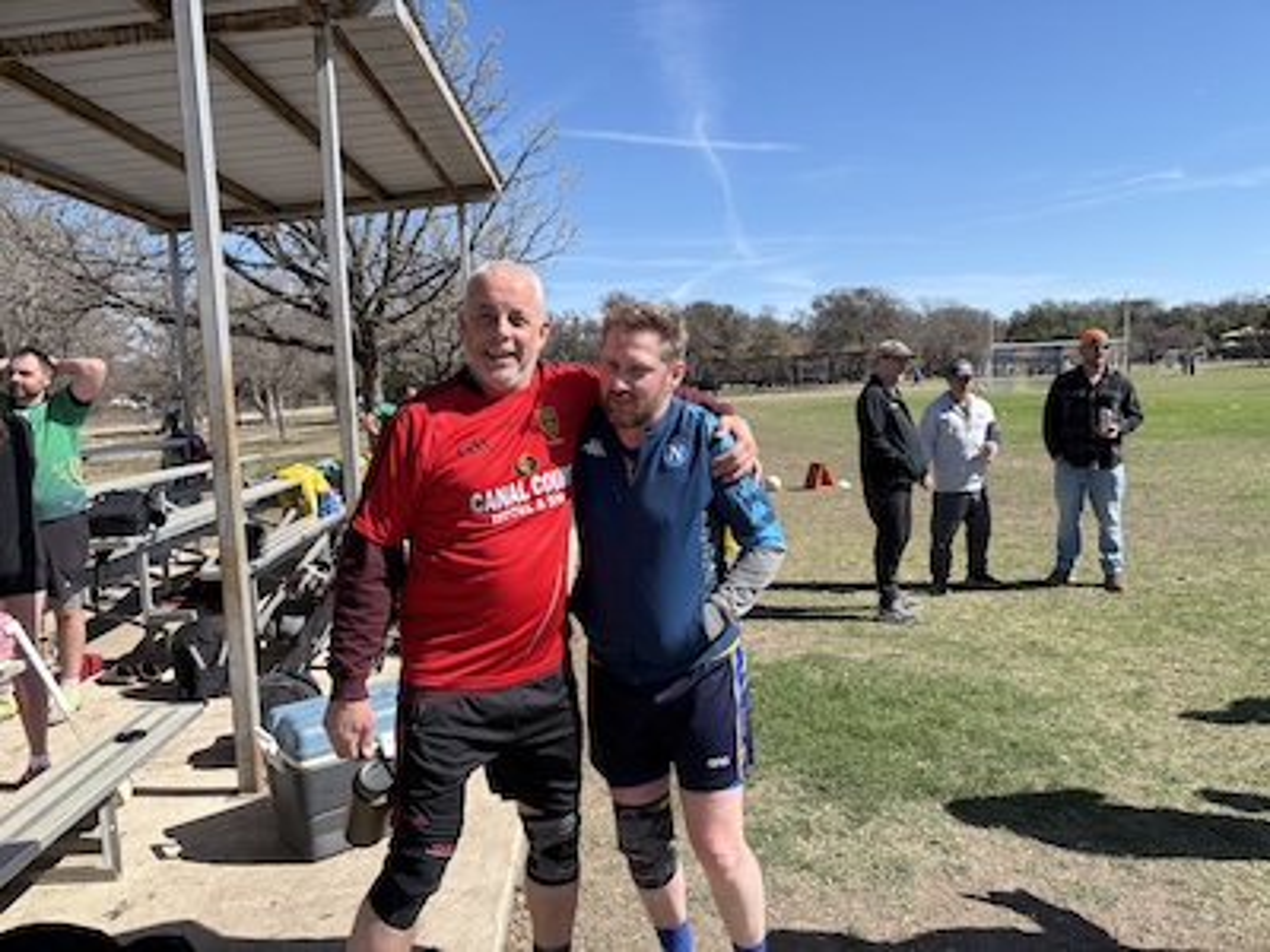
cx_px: 635
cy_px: 476
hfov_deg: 67.3
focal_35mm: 26
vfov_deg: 53.1
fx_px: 954
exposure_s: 1/2451
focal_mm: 5.96
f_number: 1.6
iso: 50
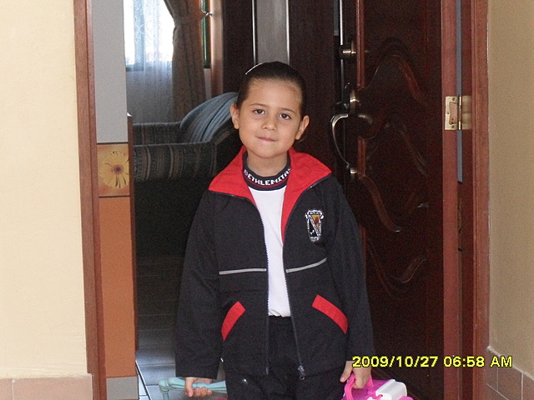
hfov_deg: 17.3
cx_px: 267
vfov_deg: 13.0
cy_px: 200
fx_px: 1759
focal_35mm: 114
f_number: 5.2
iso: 400
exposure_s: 1/60
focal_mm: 18.9
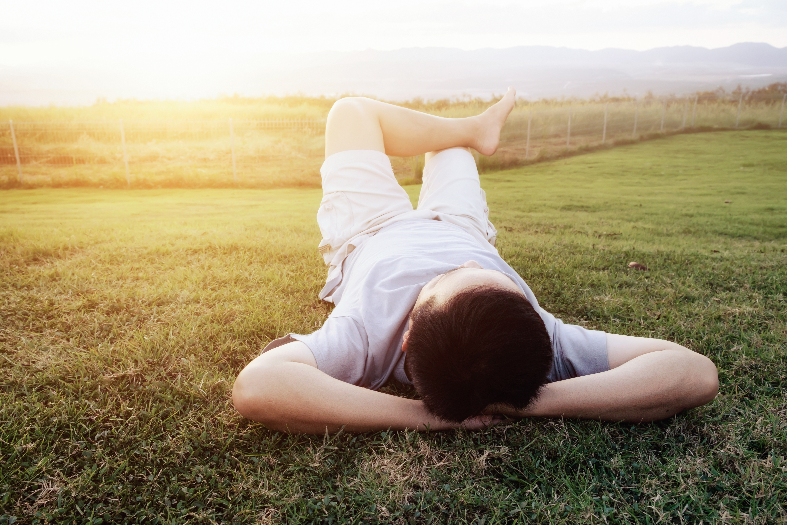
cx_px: 394
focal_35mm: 27
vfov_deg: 47.9
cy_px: 262
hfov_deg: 67.4
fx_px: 590
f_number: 6.4
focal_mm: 18
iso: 320
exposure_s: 1/75
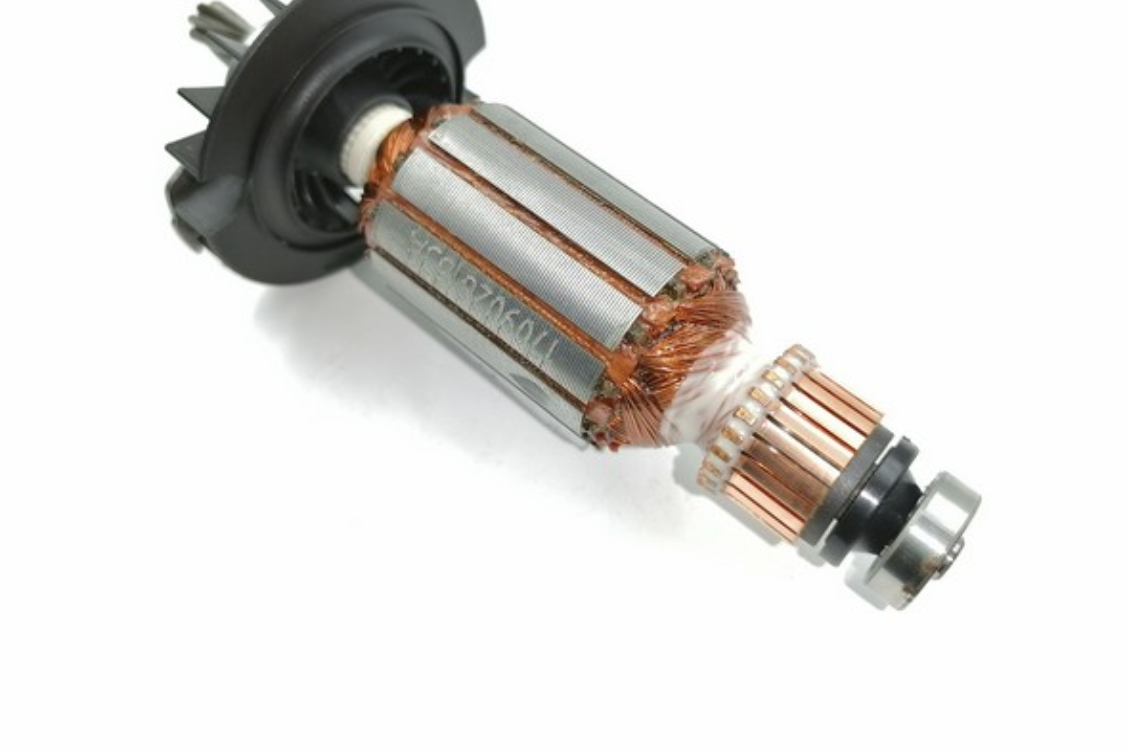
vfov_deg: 42.1
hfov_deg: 60.2
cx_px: 601
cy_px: 300
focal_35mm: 31
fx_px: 971
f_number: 1.8
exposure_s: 1/100
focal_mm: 5.3
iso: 50
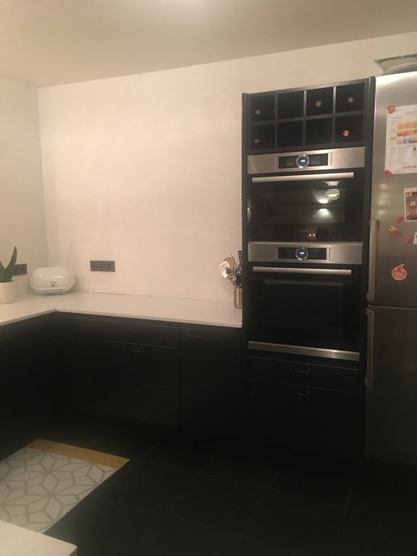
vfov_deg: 61.7
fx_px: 466
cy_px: 278
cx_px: 208
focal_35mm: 29
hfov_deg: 48.2
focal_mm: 4.15
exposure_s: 1/4
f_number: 2.2
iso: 100
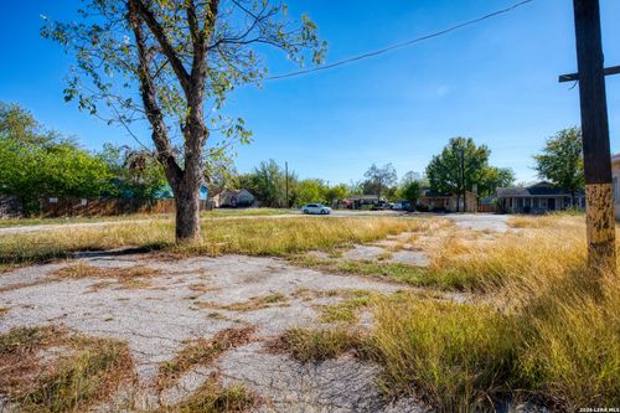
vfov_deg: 73.7
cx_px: 310
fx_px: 275
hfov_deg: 96.8
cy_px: 206
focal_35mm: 16
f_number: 11
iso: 100
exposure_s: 1/125
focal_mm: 16
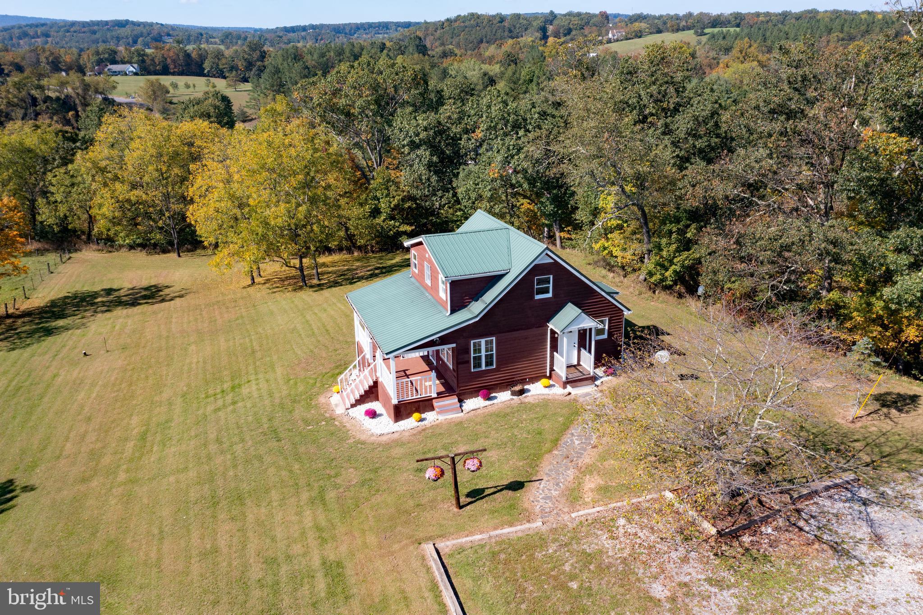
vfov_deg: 46.4
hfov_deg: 65.5
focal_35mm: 28
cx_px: 462
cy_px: 308
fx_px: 718
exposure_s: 1/200
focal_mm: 10.26
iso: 100
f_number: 6.3
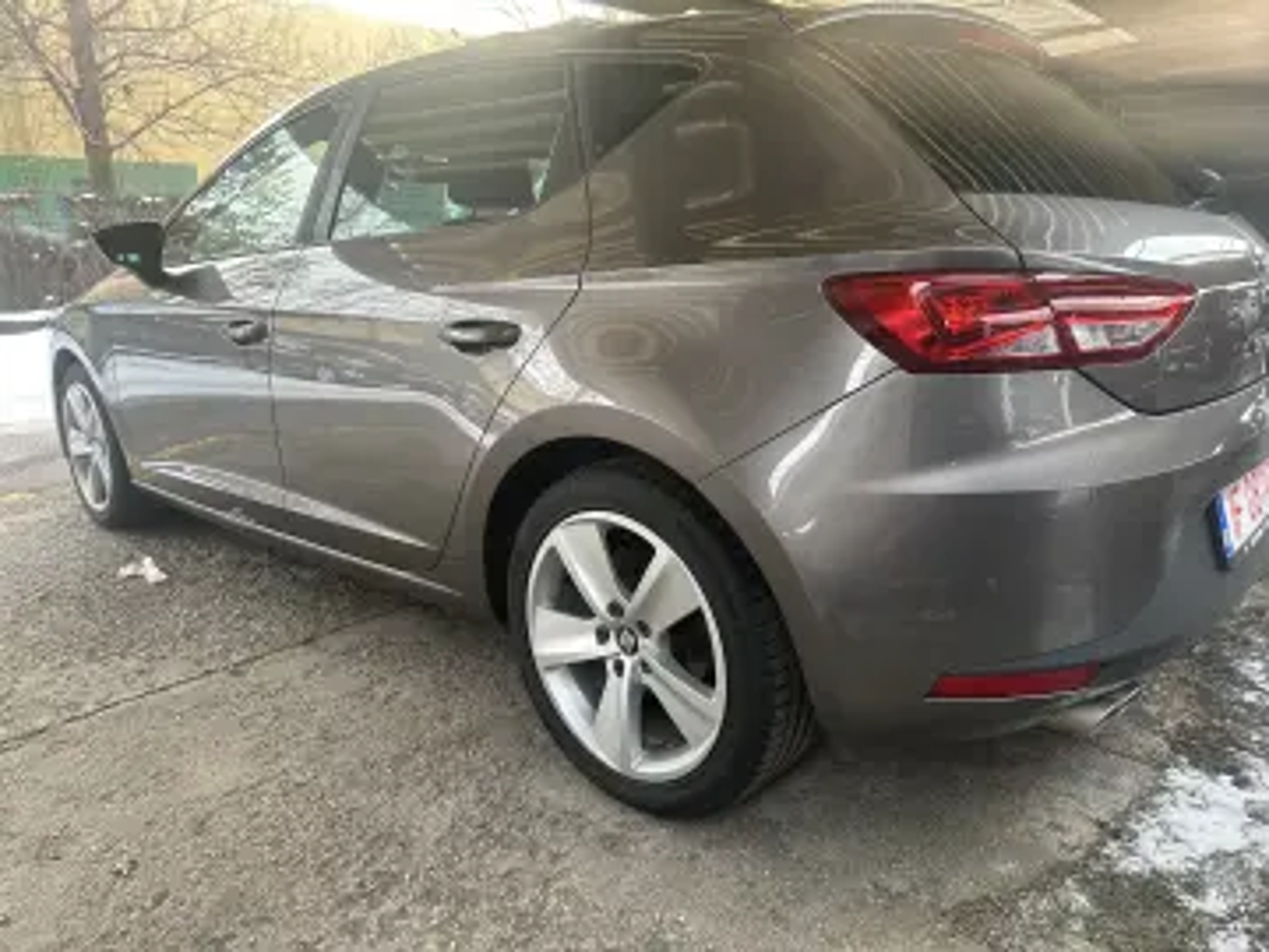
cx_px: 634
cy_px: 476
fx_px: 880
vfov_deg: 56.8
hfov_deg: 71.6
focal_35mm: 24
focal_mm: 6.86
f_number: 1.78
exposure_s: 1/121
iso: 200
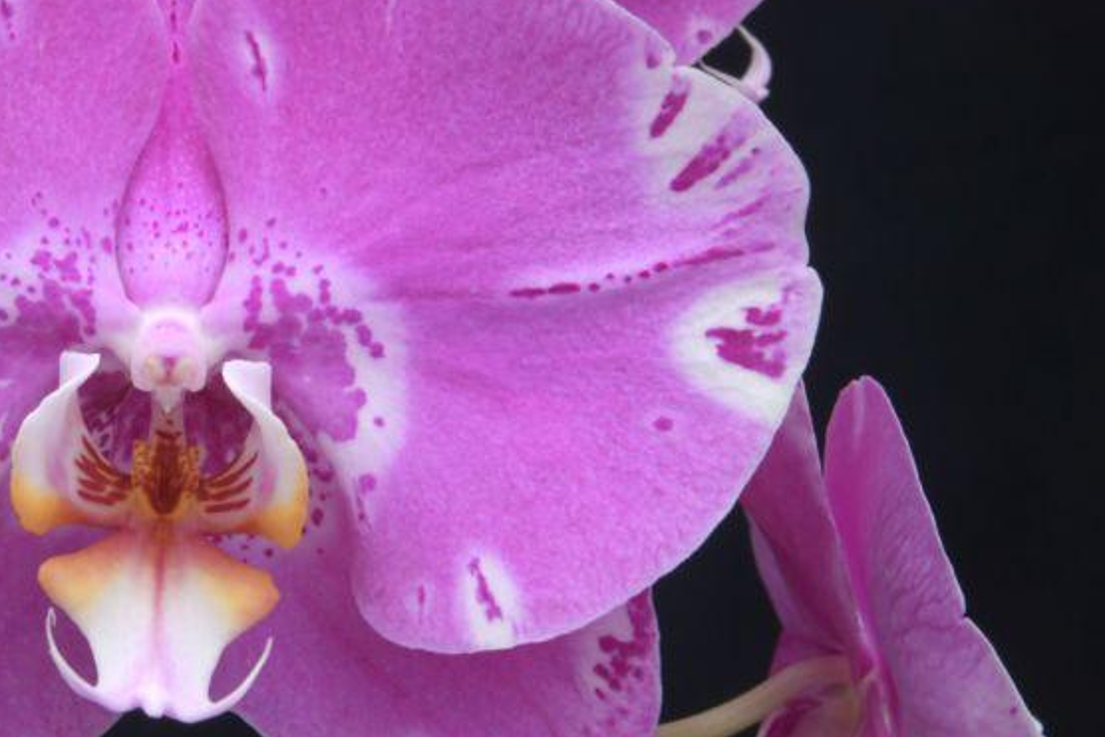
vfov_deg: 10.6
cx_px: 246
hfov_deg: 15.8
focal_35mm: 129
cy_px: 305
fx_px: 3960
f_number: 18
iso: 500
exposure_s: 1/8
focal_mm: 70
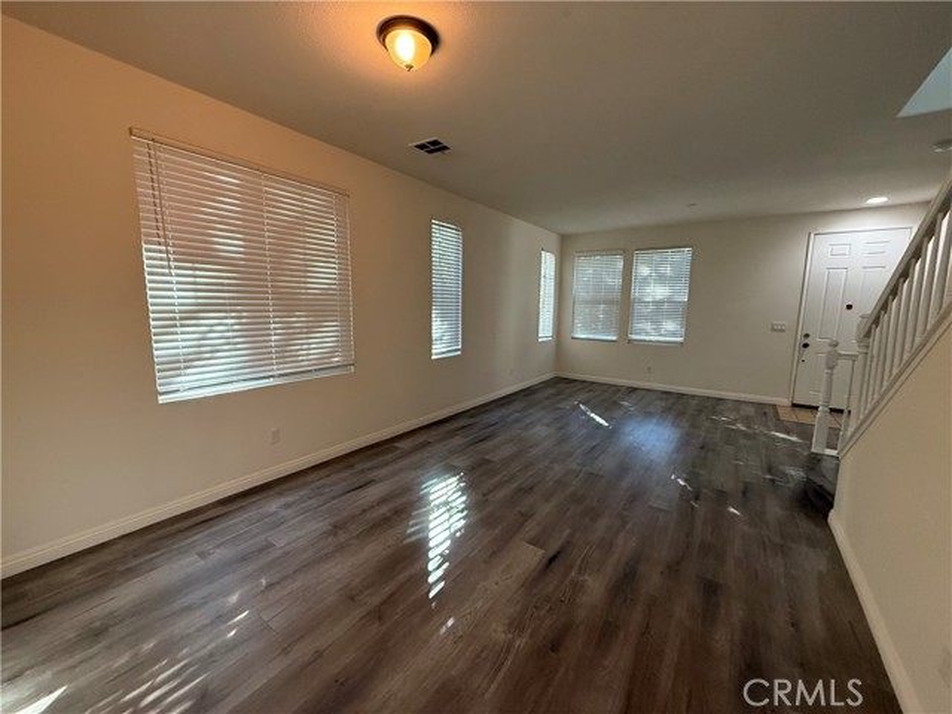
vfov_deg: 85.7
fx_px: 385
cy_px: 357
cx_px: 476
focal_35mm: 14
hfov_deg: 102.1
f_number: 2.2
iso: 500
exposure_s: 1/120
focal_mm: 2.22
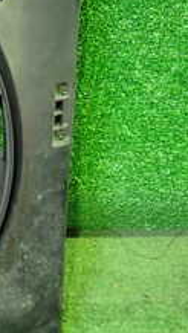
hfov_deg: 11.9
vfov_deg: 23.6
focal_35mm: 90
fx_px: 796
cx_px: -203
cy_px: 130
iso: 800
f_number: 2.3
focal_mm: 5.4
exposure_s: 1/25
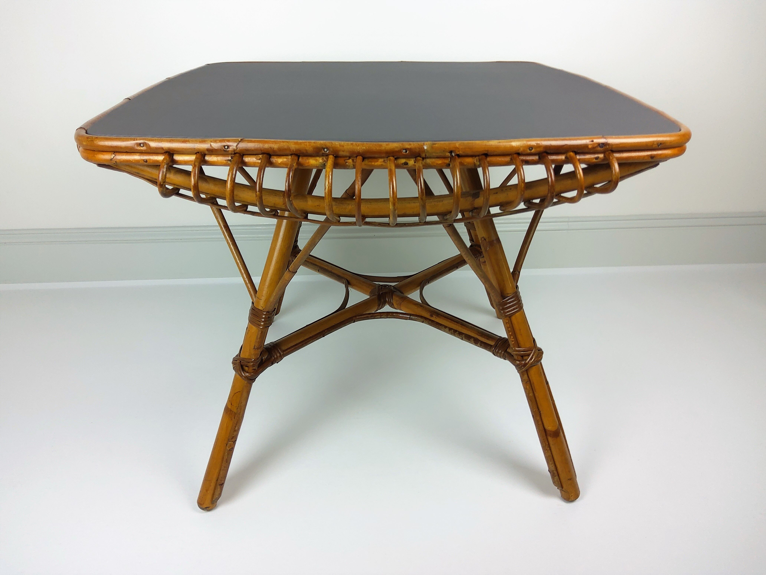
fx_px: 575
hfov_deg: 67.3
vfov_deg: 53.1
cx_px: 383
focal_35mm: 26
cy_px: 288
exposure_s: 1/50
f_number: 2
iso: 40
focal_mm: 3.08
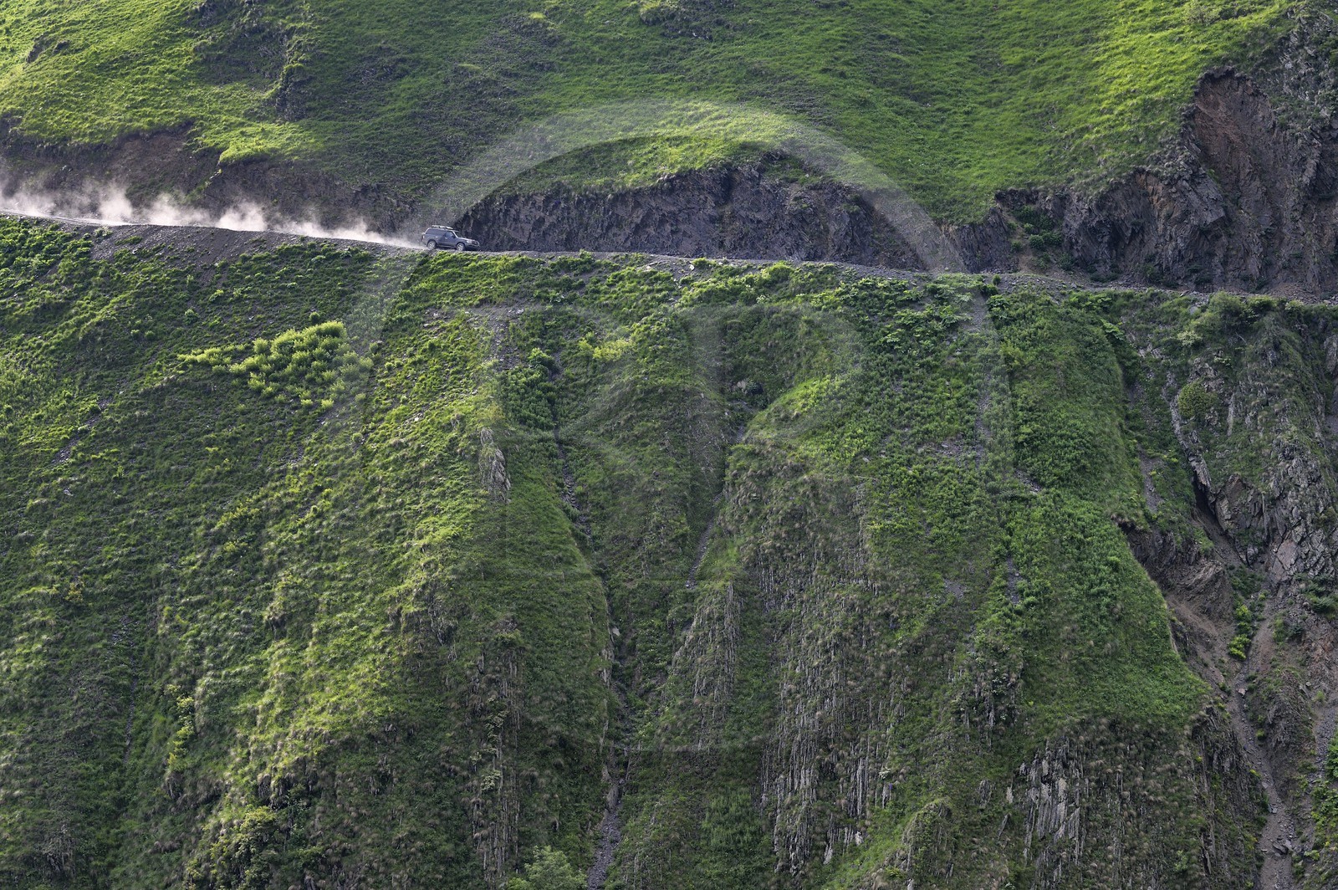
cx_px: 669
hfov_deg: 22.6
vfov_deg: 15.2
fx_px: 3342
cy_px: 445
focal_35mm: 90
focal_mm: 90
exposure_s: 1/1000
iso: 800
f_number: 6.3
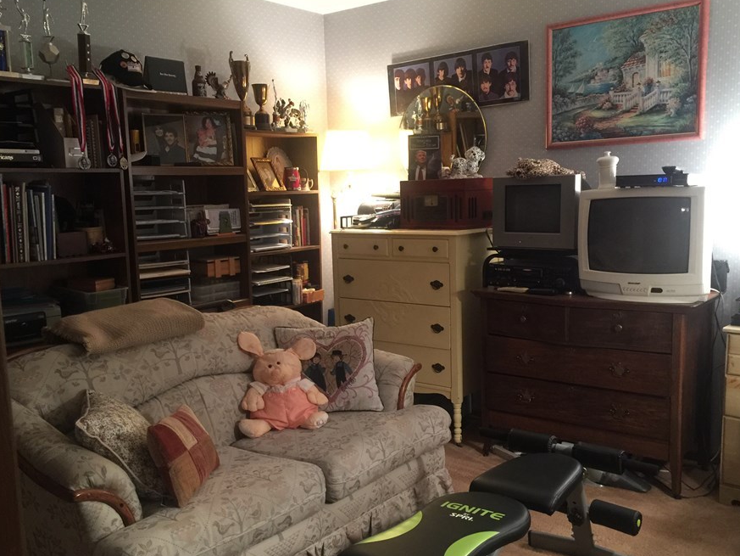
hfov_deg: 54.0
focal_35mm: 34
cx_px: 372
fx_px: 727
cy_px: 314
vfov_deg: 41.7
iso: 125
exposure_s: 1/10
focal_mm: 4.15
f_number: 2.2
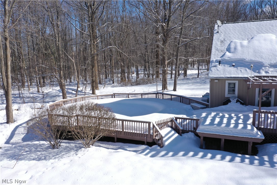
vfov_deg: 46.4
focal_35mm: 28
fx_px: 215
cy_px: 92
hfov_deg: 65.5
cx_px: 138
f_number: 5.6
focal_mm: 10.26
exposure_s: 1/500
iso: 100
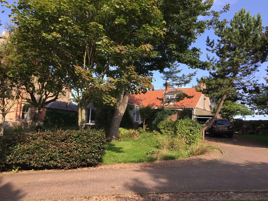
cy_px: 100
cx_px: 134
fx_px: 225
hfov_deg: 61.7
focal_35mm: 29
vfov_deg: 48.2
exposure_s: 1/791
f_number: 2.2
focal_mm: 4.15
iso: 32
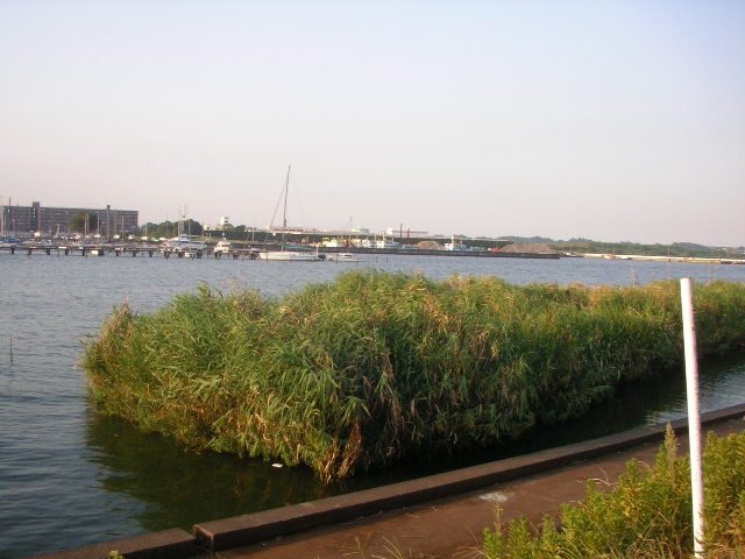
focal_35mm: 37
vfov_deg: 38.7
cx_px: 372
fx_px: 796
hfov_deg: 50.1
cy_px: 280
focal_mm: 5.7
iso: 64
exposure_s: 1/100
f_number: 2.8
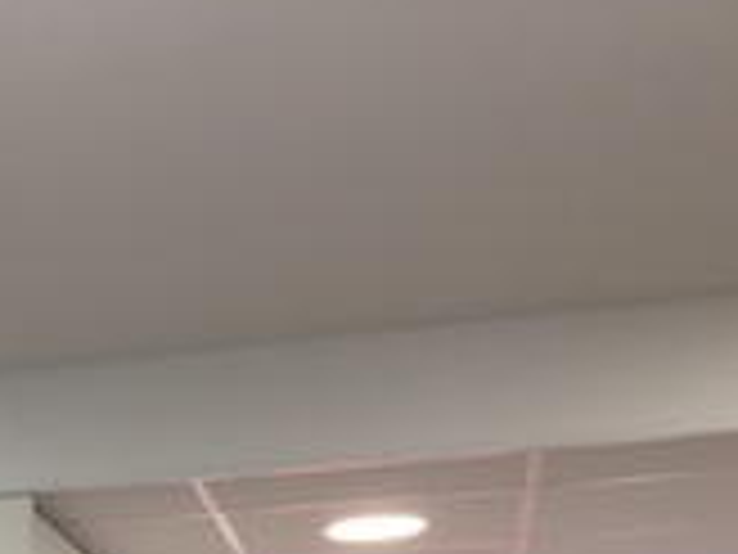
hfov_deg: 19.8
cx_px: -220
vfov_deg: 15.0
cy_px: 845
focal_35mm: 91
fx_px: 1940
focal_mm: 4.15
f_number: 2.2
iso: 32
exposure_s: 1/50
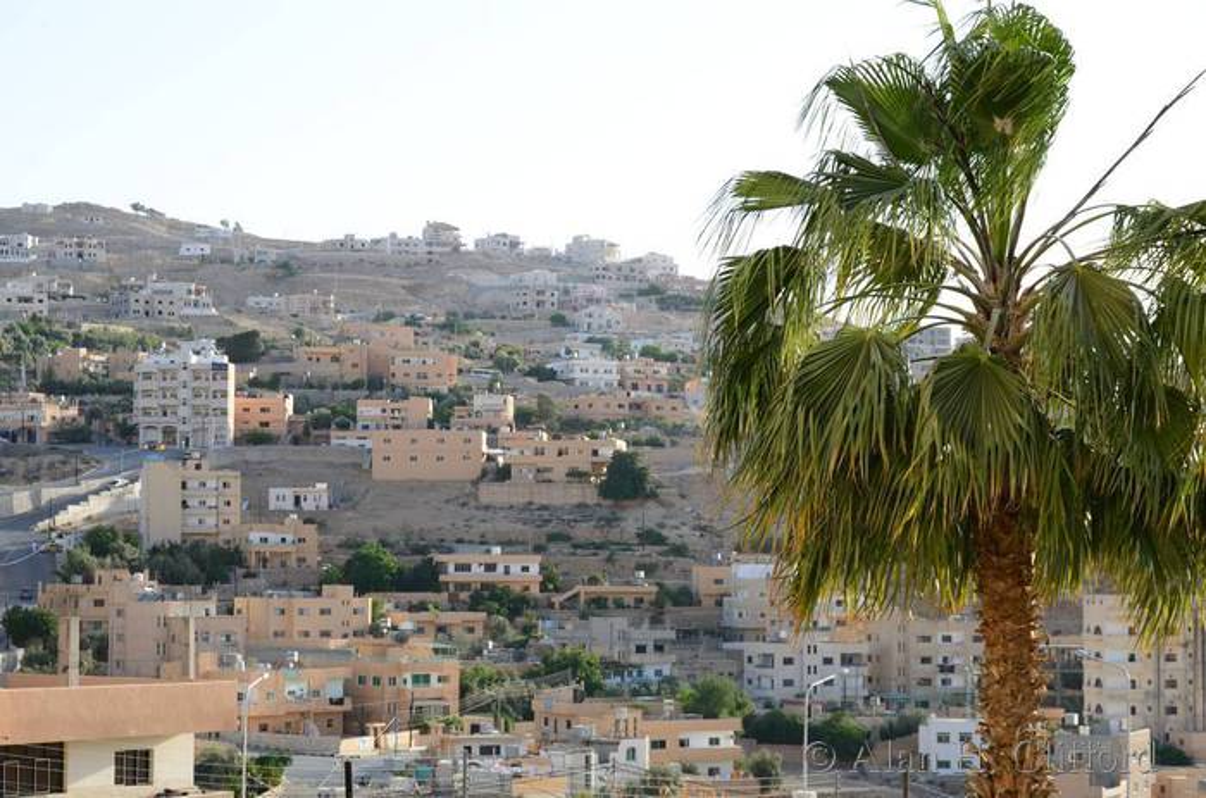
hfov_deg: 27.1
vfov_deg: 18.1
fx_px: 2506
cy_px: 399
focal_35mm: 75
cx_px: 603
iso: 125
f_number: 8
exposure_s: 1/160
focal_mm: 50
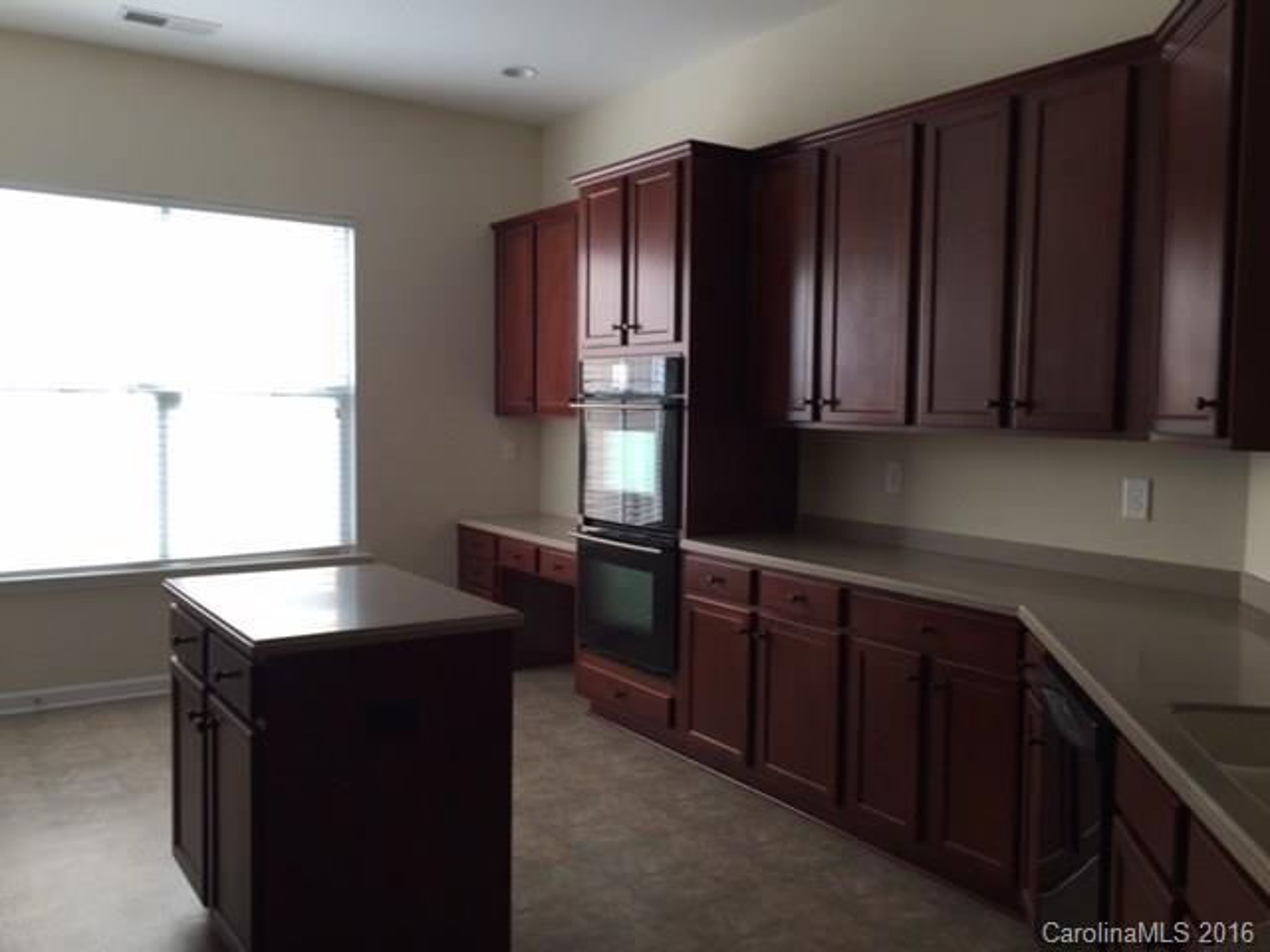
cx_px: 635
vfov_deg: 48.2
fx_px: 1064
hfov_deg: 61.7
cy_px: 476
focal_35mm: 29
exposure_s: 1/40
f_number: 2.2
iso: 32
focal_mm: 4.15
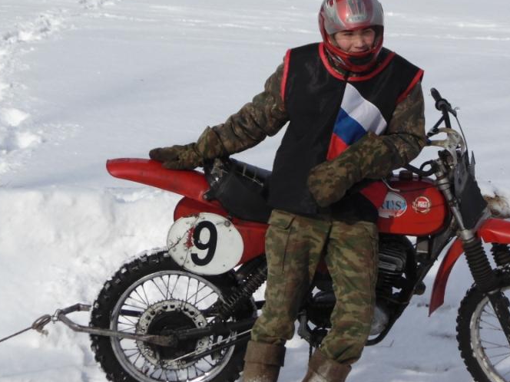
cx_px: 346
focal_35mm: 125
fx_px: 1842
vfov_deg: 11.9
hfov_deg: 15.7
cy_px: 151
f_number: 12.2
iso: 80
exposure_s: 1/160
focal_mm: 14.6
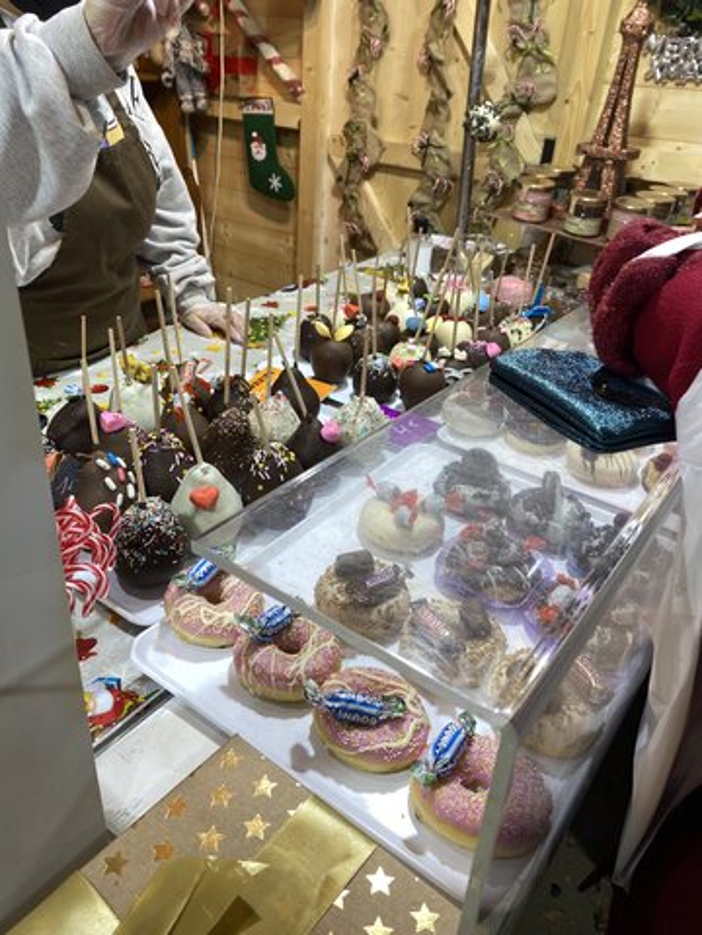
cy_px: 468
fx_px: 703
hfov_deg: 53.1
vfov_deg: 67.3
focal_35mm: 26
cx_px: 351
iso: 32
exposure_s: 1/100
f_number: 1.8
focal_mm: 4.25
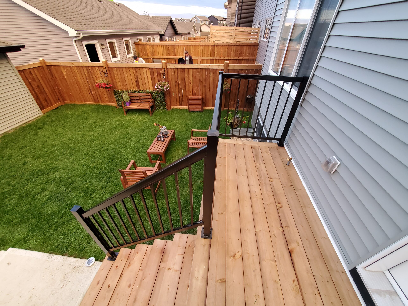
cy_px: 153
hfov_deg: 106.2
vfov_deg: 89.9
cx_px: 204
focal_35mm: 13
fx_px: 153
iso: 250
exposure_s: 1/59
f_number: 2.2
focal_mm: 1.8
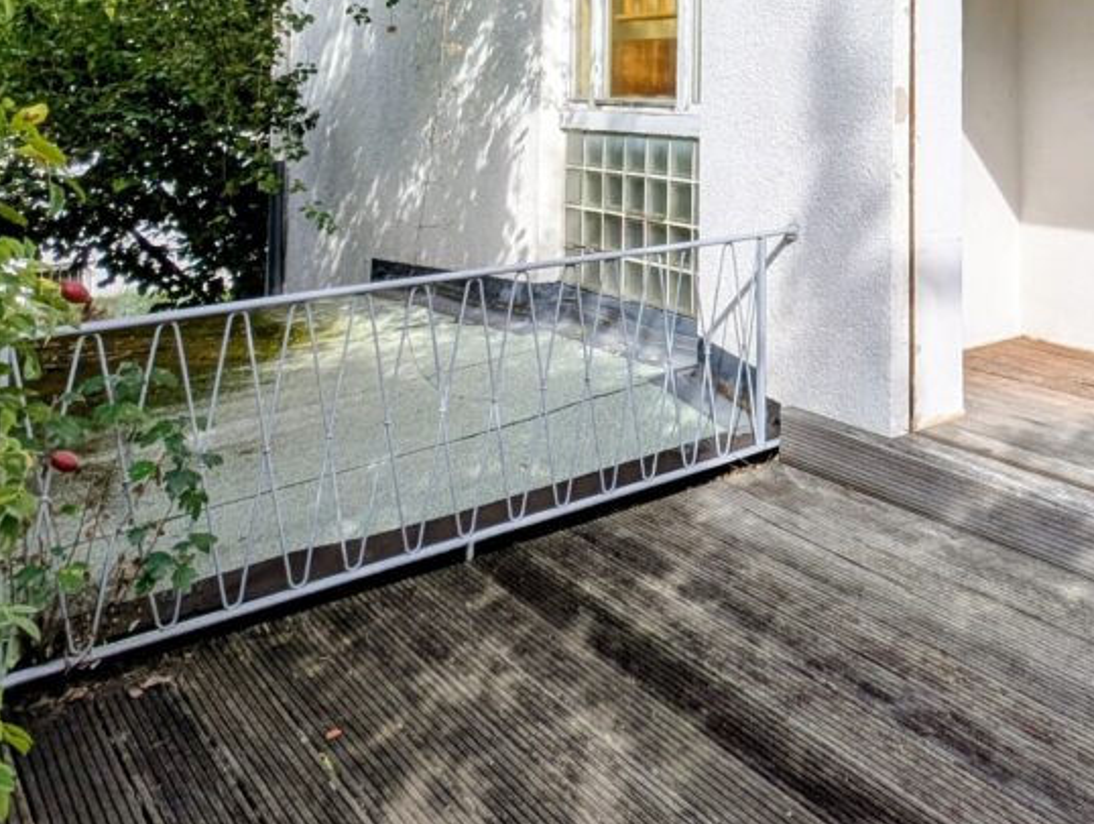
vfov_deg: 40.0
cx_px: 964
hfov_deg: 50.9
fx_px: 1013
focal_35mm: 32
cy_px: 41
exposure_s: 1/847
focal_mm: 2.23
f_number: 1.95
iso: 38
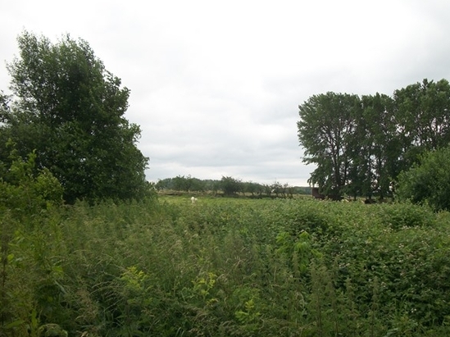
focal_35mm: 35
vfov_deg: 40.7
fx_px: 455
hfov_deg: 52.6
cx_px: 239
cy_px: 163
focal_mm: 5.7
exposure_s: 1/80
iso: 80
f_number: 8.8
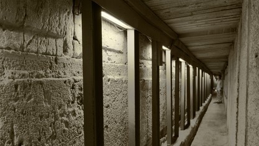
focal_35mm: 34
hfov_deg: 58.0
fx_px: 234
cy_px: 83
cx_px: 130
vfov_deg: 34.6
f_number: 7.1
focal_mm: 32
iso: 1600
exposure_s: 1/2
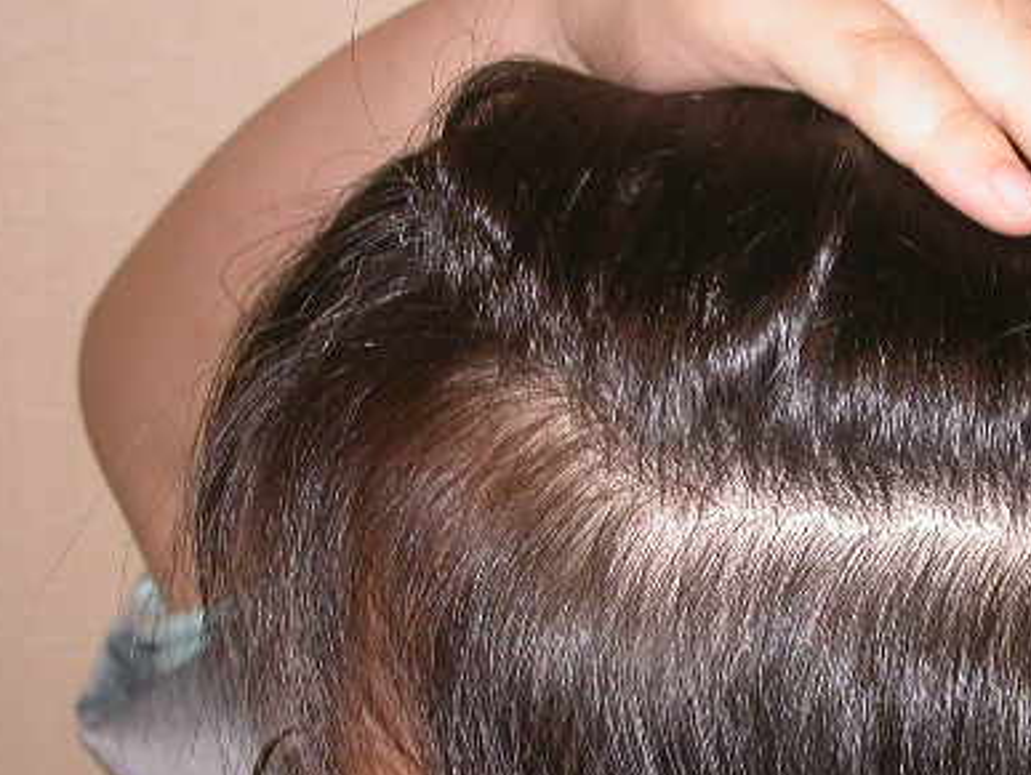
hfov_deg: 17.1
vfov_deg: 13.0
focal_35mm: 114
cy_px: 360
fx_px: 3399
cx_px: 834
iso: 100
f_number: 3.3
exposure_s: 1/60.3
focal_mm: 14.4
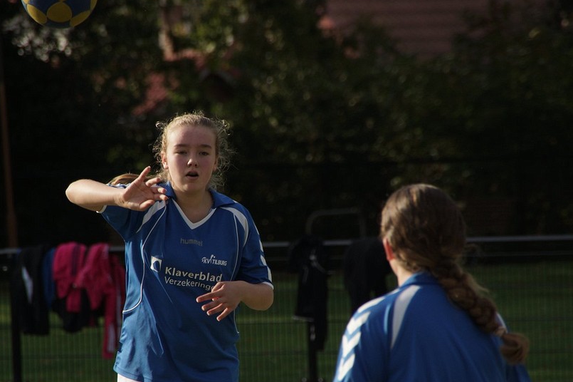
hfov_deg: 4.3
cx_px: 279
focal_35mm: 477
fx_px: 7589
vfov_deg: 2.9
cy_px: 238
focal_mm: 250
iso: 200
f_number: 8
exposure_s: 1/500
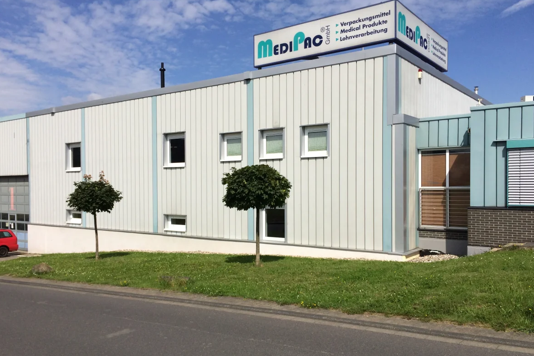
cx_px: 269
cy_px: 193
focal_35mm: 32
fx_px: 475
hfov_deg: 58.7
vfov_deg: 41.1
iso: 32
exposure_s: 1/4115
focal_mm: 4.12
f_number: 2.2
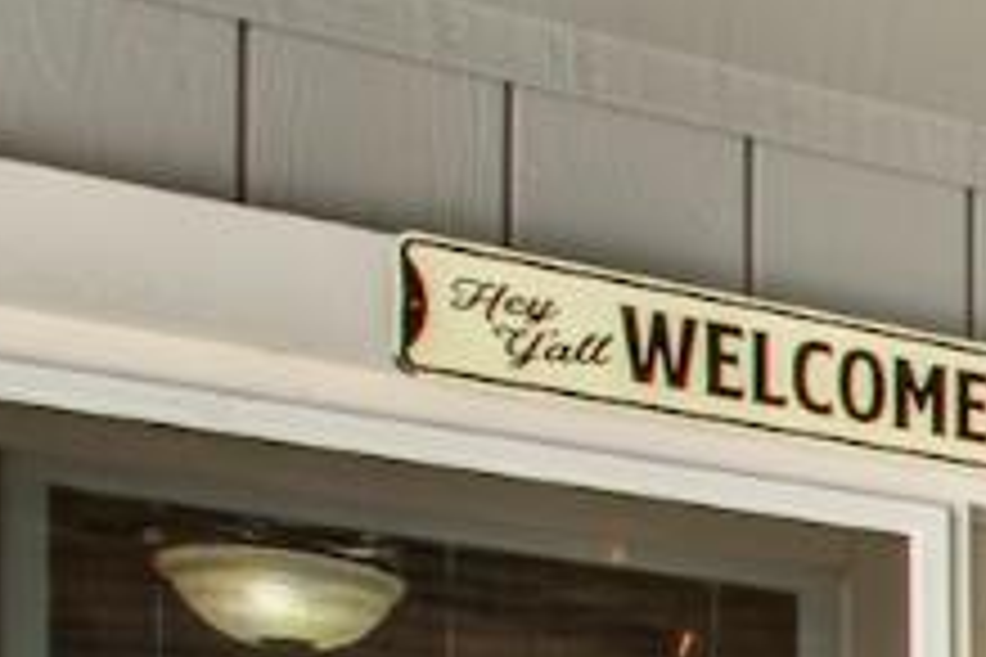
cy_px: 1300
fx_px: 2629
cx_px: 2944
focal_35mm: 96
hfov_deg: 11.6
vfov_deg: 12.6
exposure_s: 1/10
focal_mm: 14
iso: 100
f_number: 14
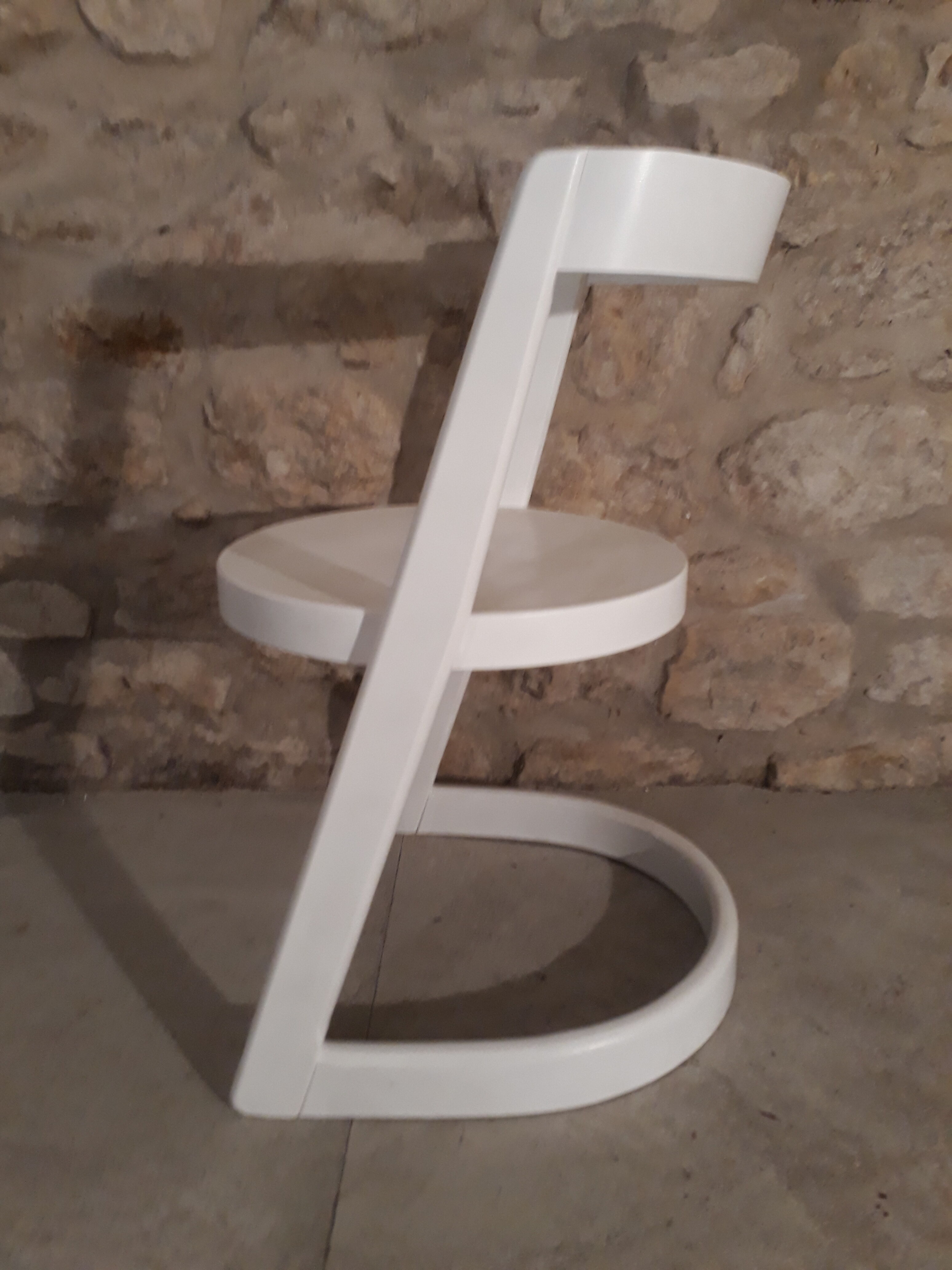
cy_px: 635
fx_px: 990
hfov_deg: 51.4
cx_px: 476
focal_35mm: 27
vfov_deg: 65.3
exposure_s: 1/20
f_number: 1.9
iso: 160
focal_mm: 3.6
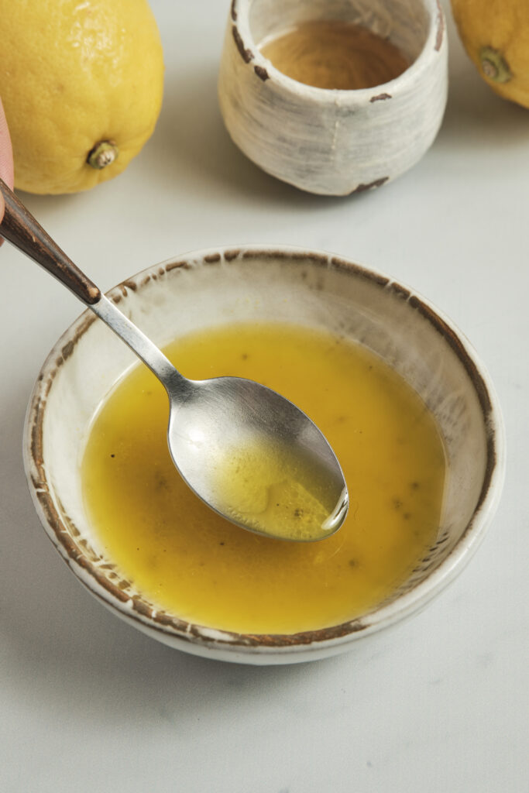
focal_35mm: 105
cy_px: 396
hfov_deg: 13.0
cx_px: 264
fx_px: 2313
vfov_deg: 19.5
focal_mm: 70
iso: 160
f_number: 9
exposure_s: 1/250
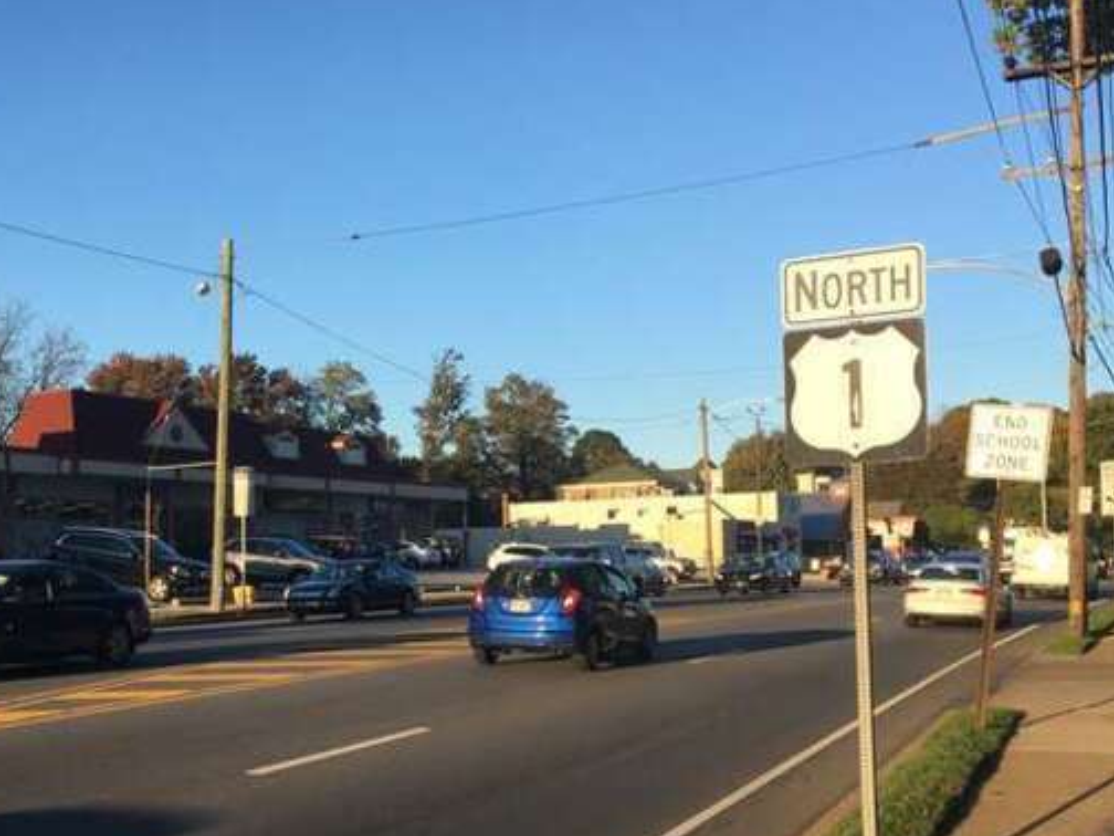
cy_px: 531
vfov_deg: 31.4
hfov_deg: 40.8
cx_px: 396
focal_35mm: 46
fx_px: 1480
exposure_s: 1/739
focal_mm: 4.15
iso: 25
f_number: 2.2
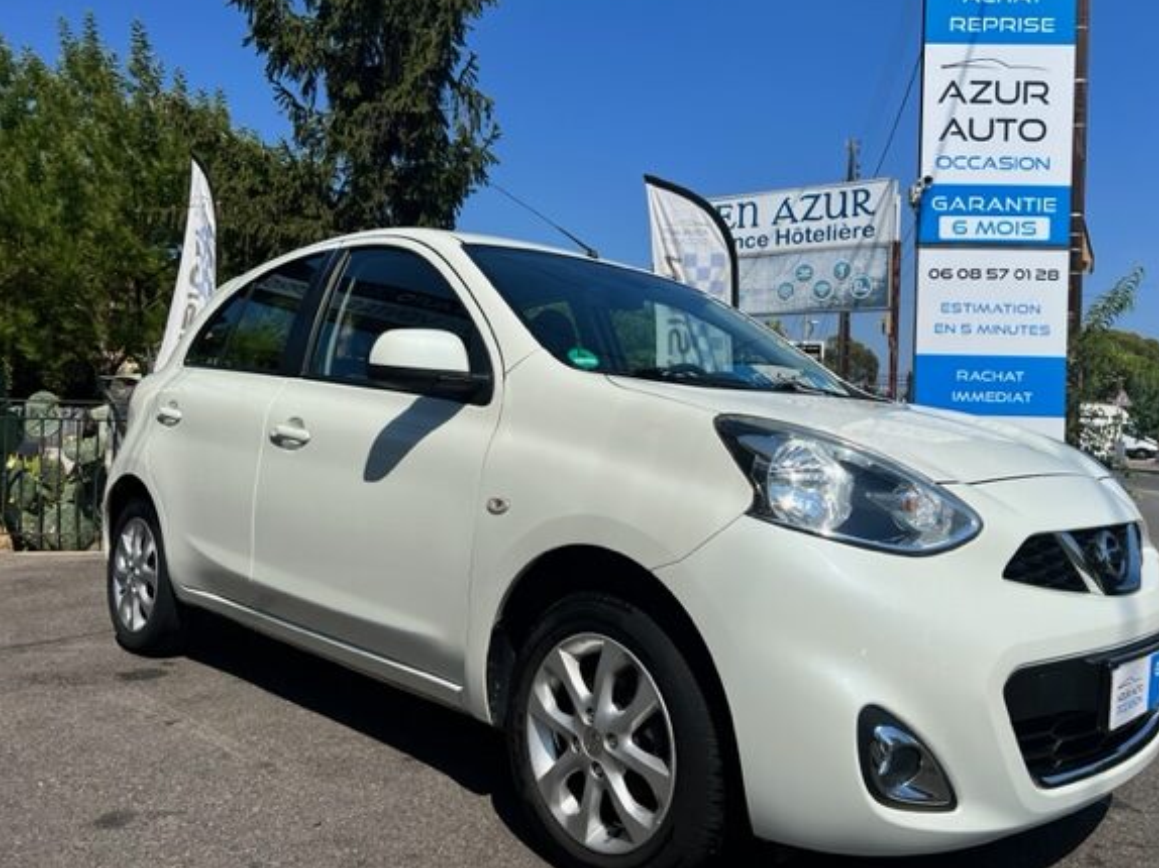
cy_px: 420
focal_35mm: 29
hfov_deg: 61.5
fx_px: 971
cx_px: 642
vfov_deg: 48.2
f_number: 1.5
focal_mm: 5.7
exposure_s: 1/10309
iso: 50
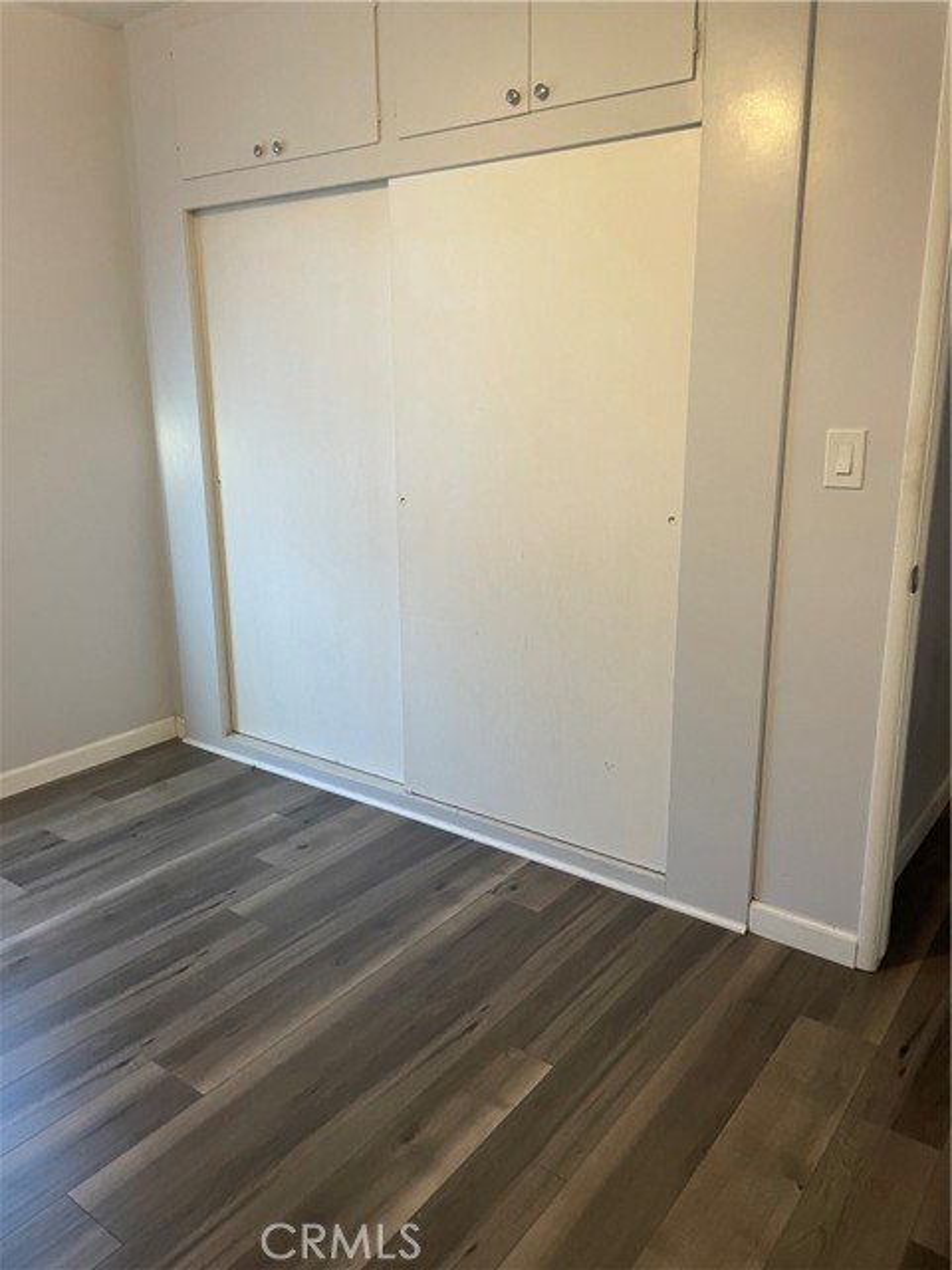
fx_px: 953
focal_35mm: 26
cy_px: 635
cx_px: 476
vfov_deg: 67.3
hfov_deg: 53.1
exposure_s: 1/60
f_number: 1.6
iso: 320
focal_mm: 4.2
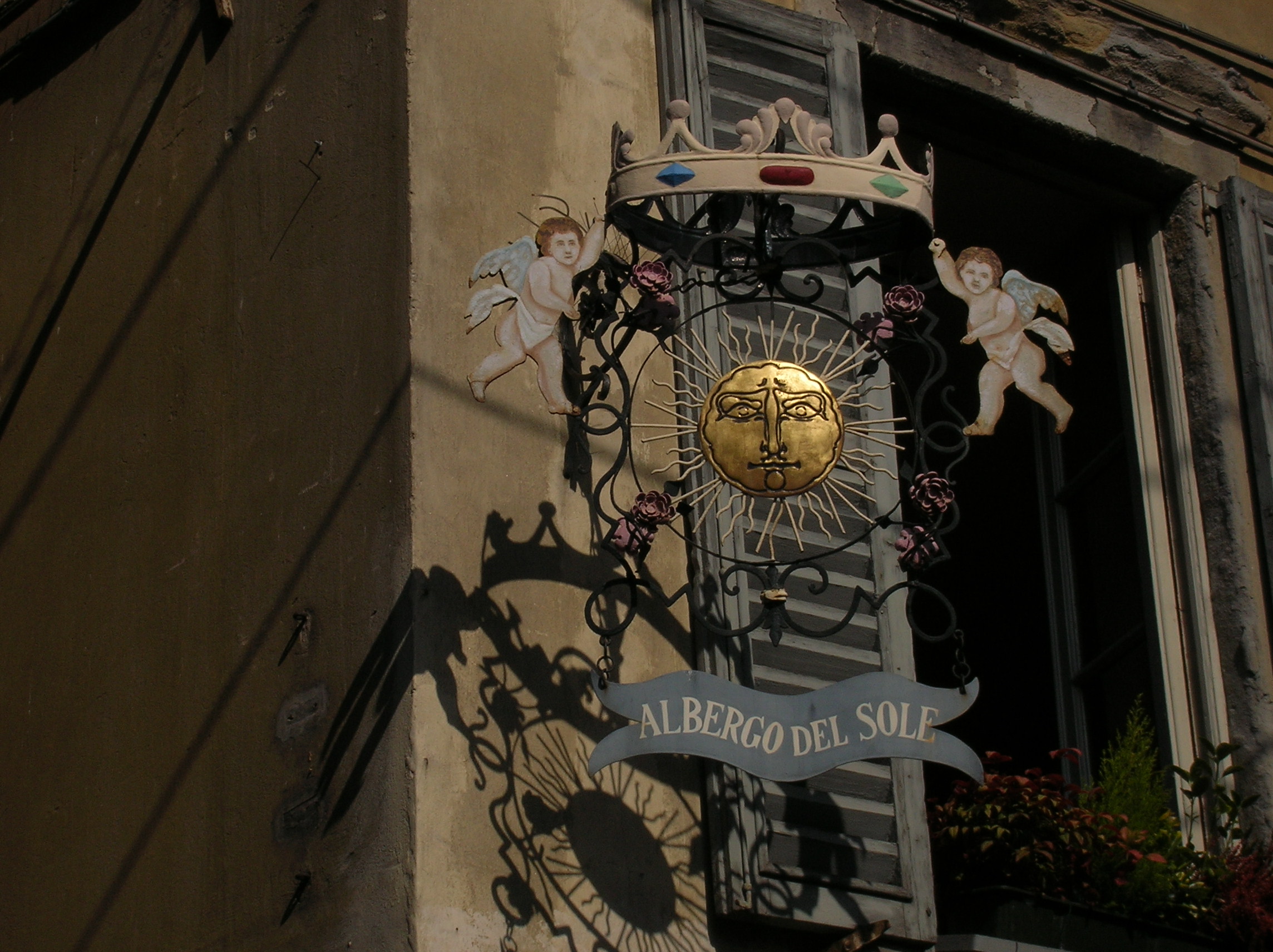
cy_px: 476
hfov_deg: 19.3
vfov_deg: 14.5
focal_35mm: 102
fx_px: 3748
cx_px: 636
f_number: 8.2
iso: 50
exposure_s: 1/502
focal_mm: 17.1
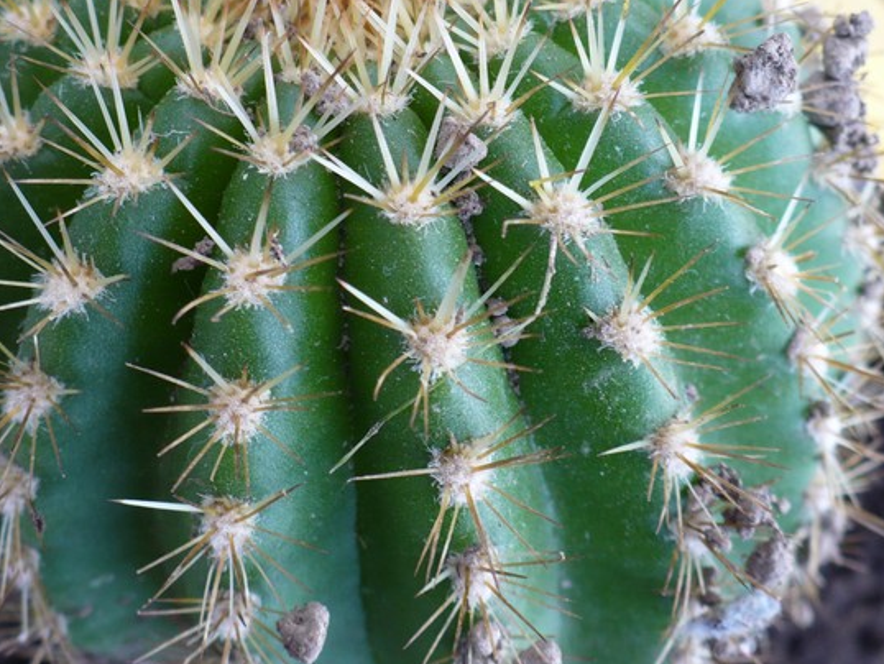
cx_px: 388
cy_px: 263
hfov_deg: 34.9
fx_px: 1405
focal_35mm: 55
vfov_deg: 26.5
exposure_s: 1/30
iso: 125
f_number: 2.8
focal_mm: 6.1
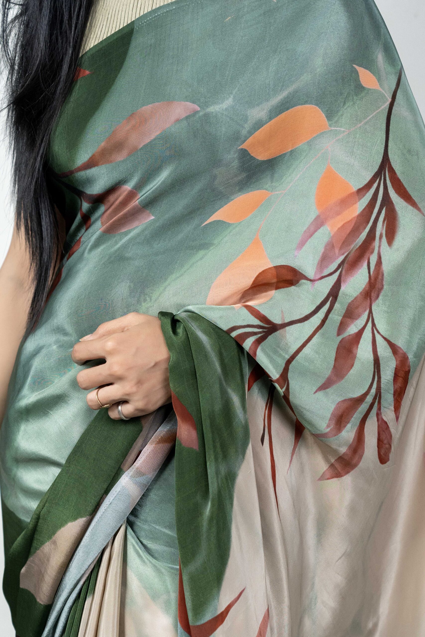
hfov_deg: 21.9
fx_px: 1098
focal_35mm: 62
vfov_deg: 32.4
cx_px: 212
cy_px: 318
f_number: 5
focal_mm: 62
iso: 1000
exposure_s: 1/160
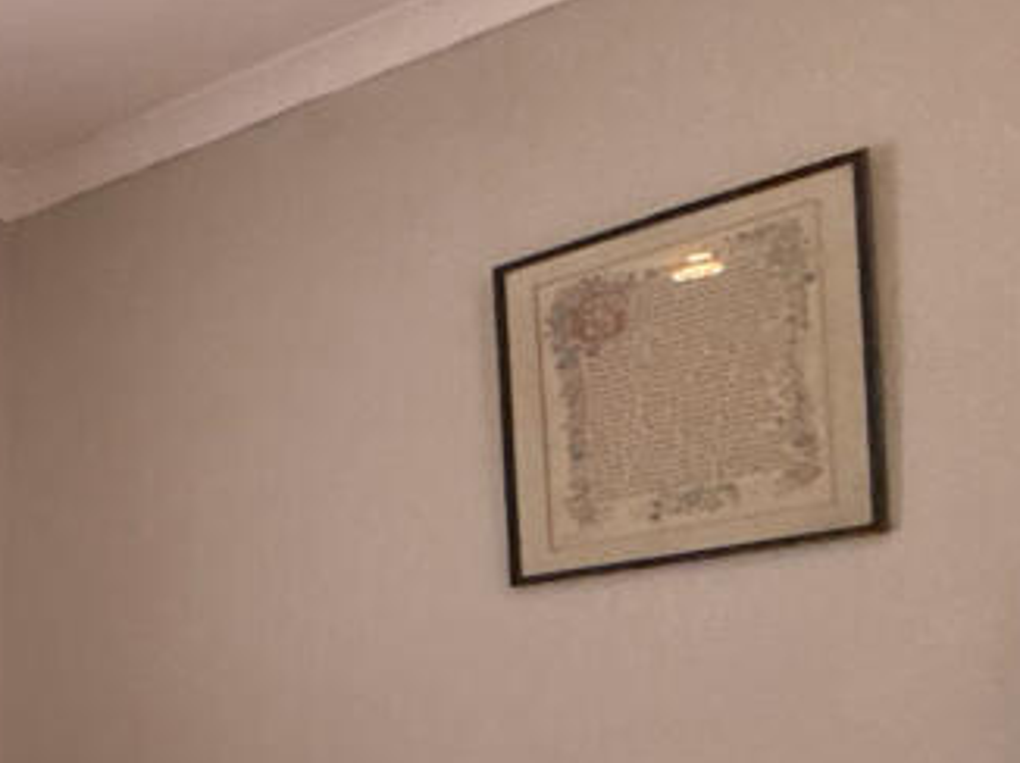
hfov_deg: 27.5
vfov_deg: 29.8
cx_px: -548
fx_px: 1296
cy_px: 819
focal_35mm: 44
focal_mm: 2.22
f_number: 2.2
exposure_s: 1/100
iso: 80
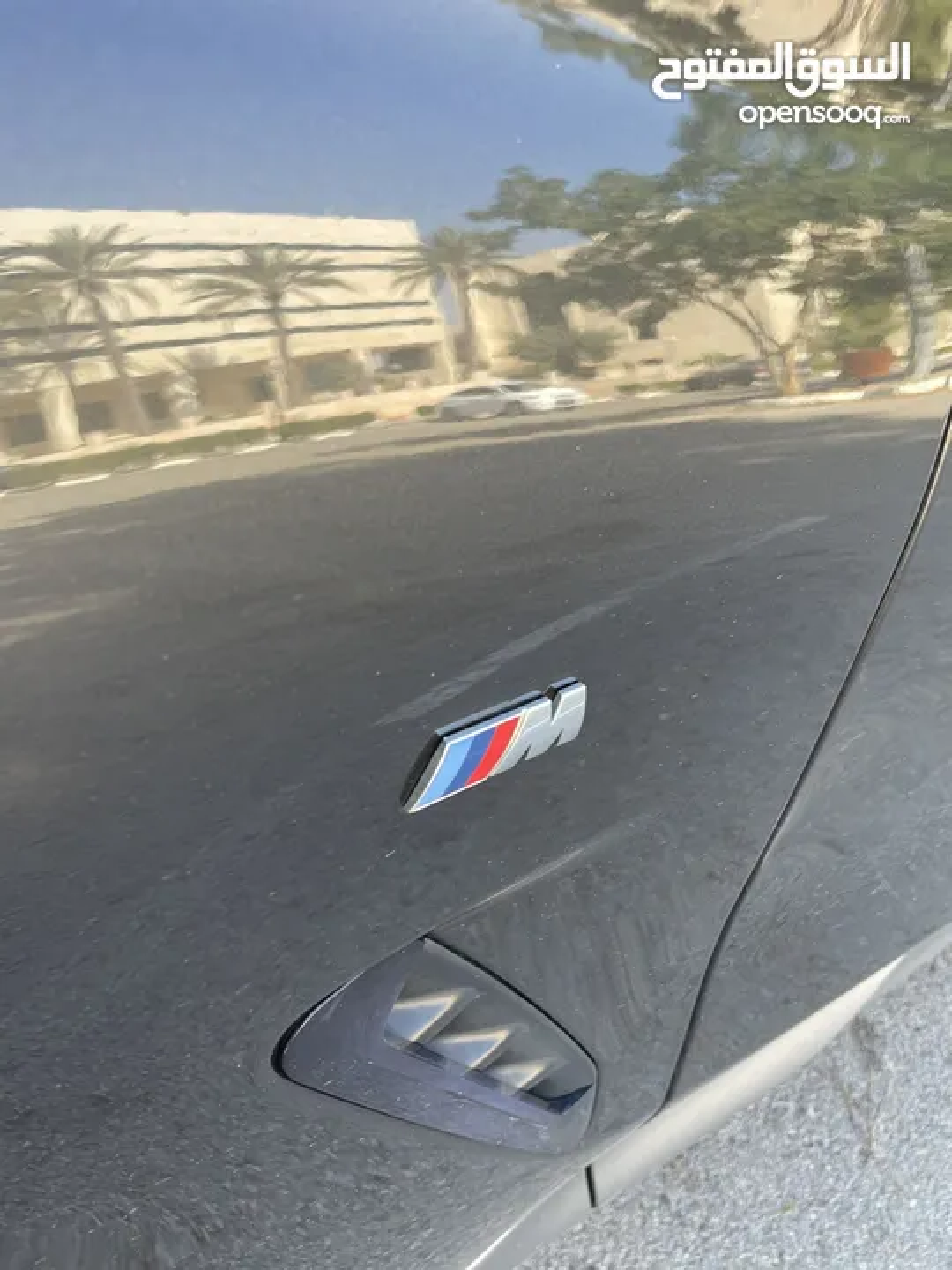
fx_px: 953
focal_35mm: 26
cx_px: 476
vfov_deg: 67.3
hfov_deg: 53.1
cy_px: 635
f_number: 1.6
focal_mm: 4.2
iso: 32
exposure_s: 1/152
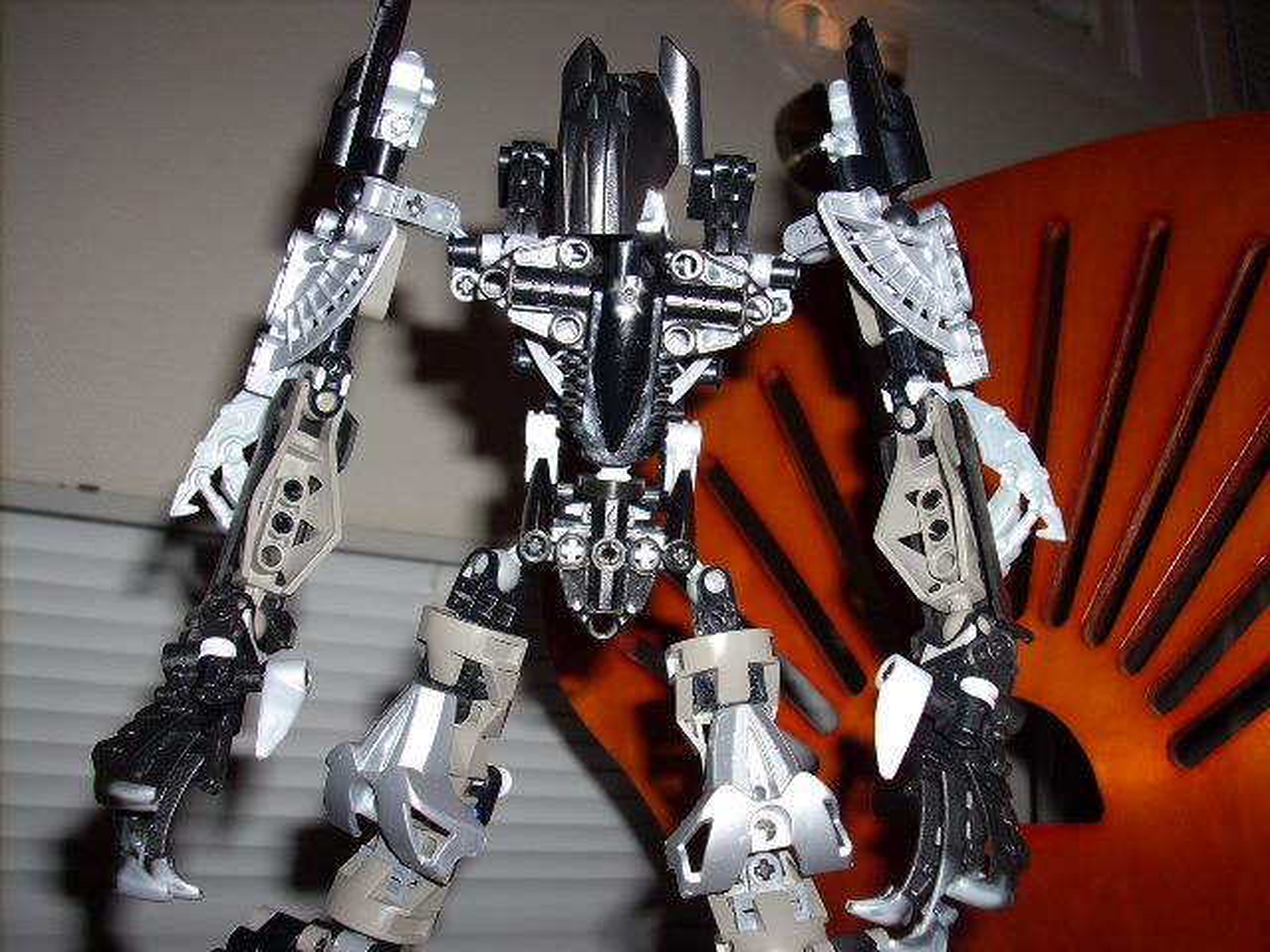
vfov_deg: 38.7
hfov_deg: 50.1
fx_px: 1357
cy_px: 476
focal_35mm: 37
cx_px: 635
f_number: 2.8
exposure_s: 1/60
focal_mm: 6.2
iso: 64
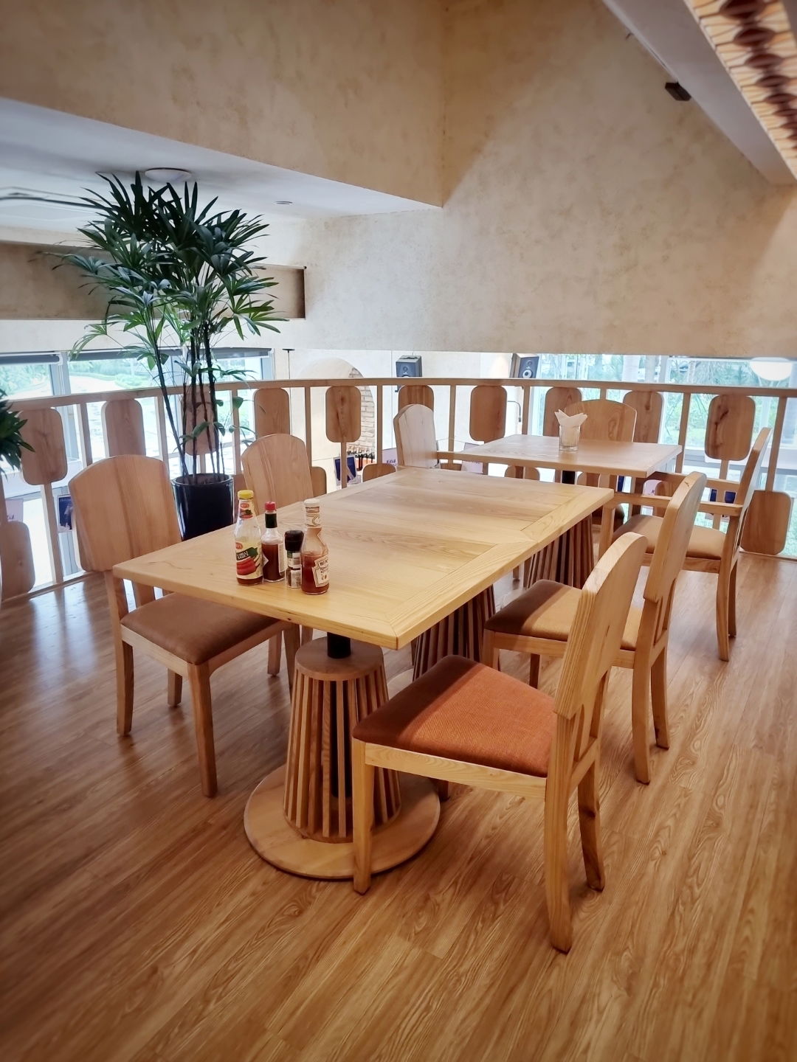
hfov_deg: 56.8
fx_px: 737
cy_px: 531
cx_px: 398
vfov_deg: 71.6
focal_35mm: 24
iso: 250
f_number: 1.8
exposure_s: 1/100
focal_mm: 6.7
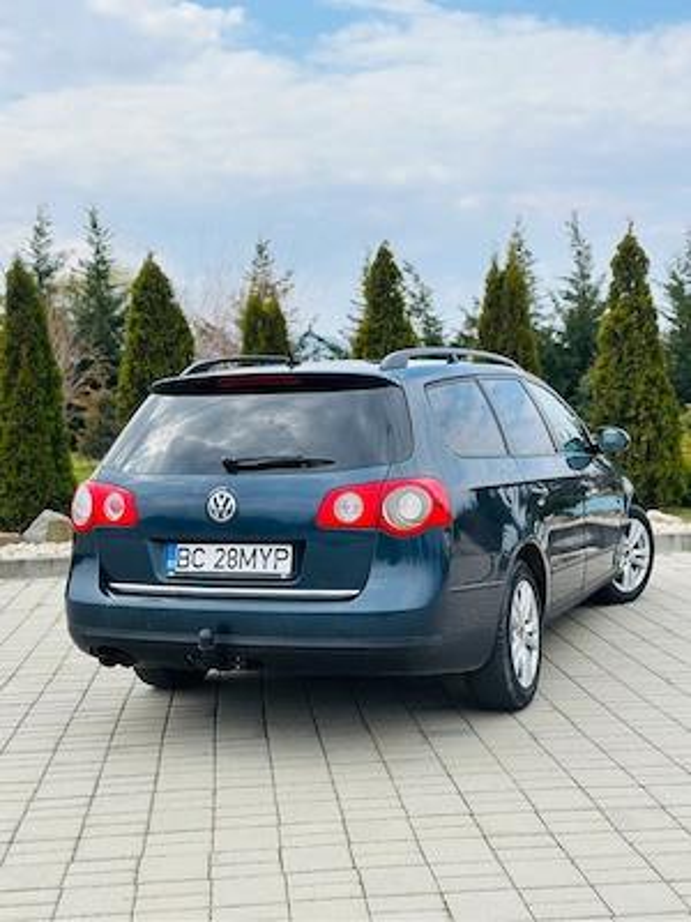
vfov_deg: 39.7
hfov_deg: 30.3
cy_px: 461
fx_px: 1278
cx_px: 346
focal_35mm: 48
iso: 100
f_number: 1.78
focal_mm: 6.86
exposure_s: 1/1848
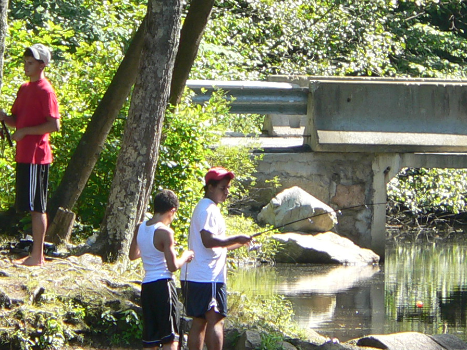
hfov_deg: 2.7
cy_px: 1
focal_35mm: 740
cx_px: 178
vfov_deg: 2.0
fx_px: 9983
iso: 80
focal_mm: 43.1
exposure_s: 1/160
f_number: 3.7
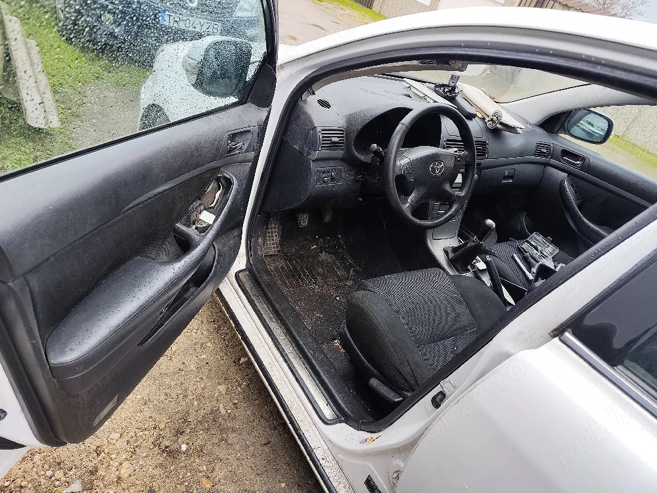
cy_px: 246
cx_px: 328
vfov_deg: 58.9
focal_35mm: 23
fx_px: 437
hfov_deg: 73.9
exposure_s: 1/189
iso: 50
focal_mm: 6.19
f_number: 1.65
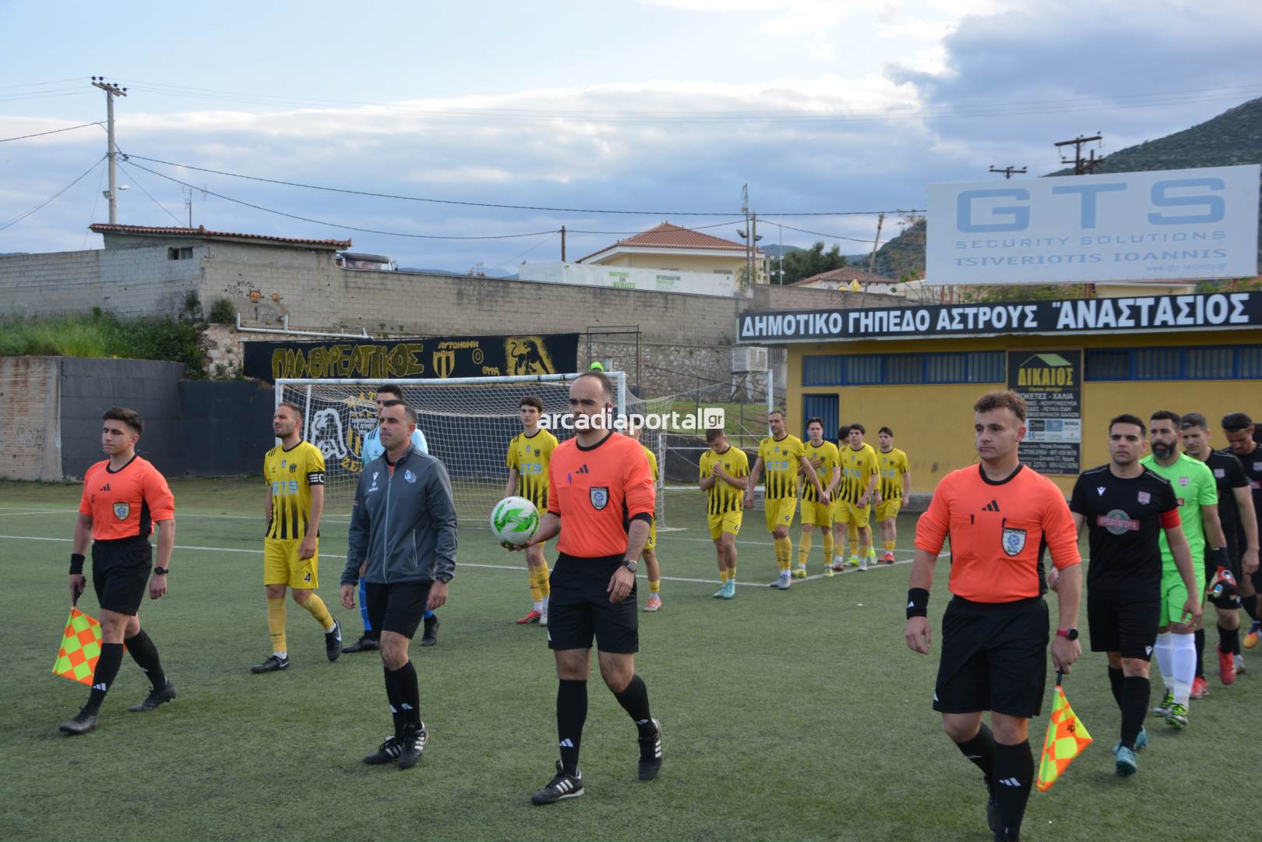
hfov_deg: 46.4
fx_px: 1472
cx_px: 631
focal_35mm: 42
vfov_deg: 31.9
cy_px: 421
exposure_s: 1/200
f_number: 7.1
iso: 200
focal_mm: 28
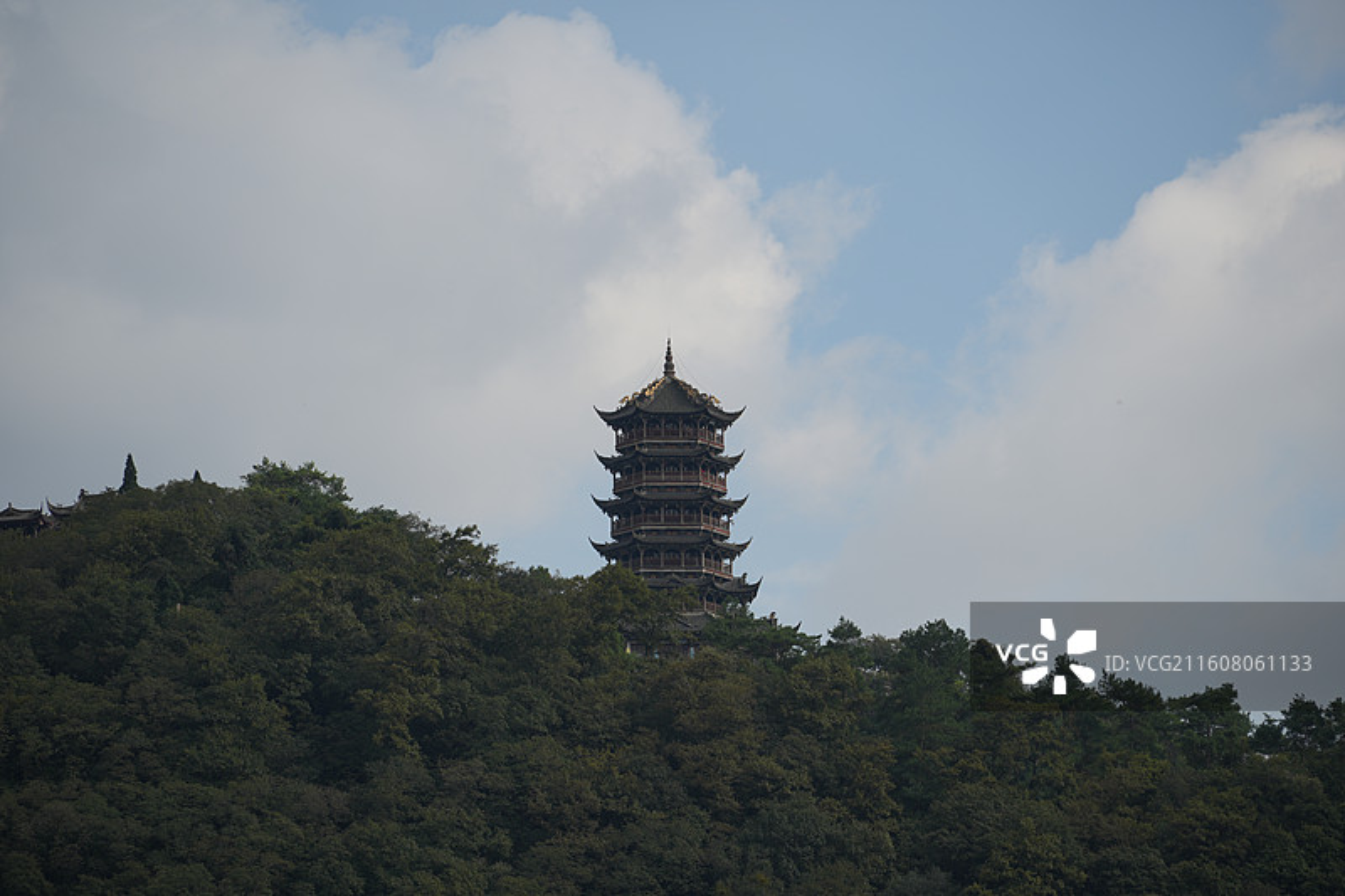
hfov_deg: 10.3
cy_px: 448
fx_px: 7470
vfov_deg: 6.9
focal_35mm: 200
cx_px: 672
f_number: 8
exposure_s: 1/400
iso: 100
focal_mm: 200
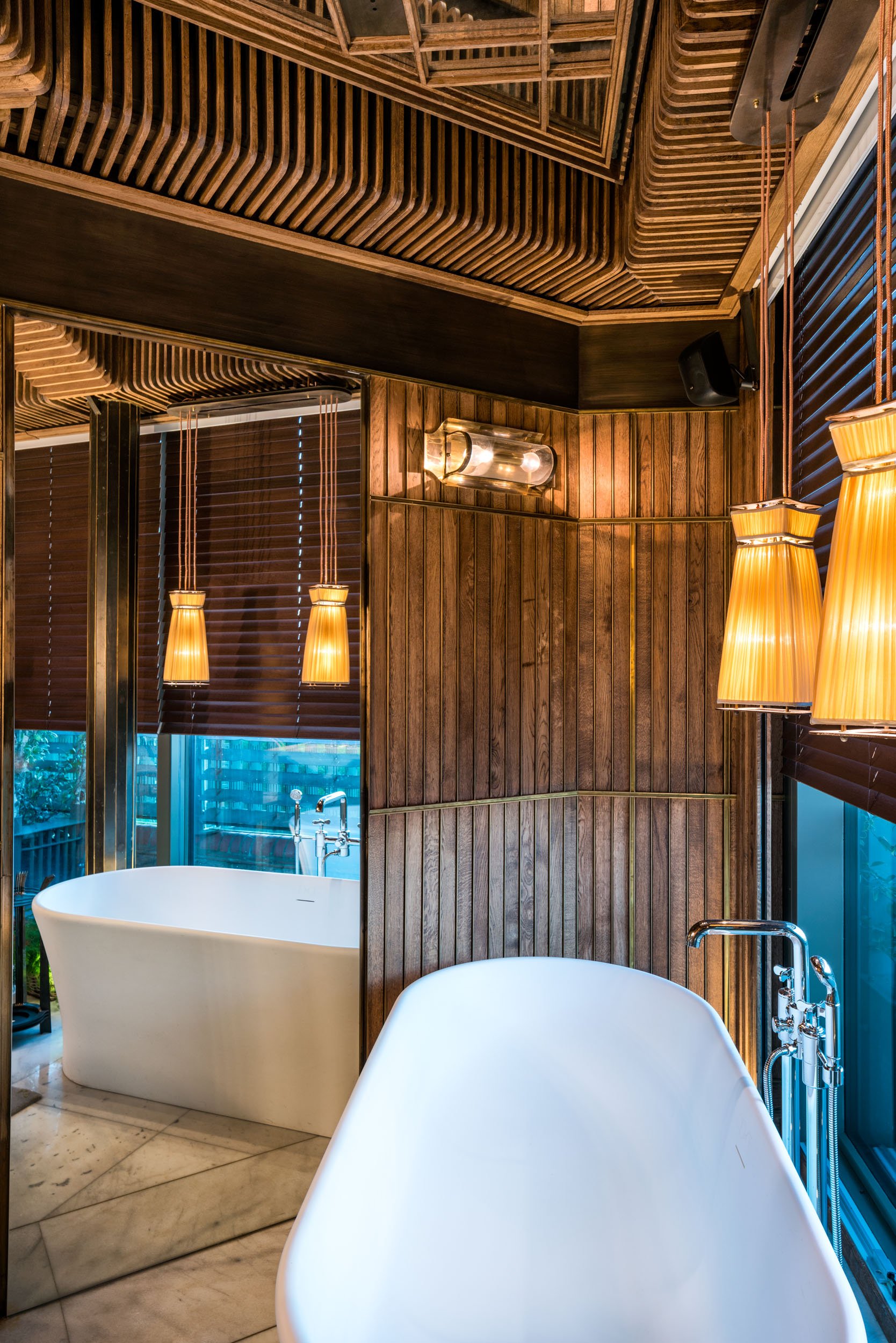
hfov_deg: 53.2
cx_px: 448
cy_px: 672
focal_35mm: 24
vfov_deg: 73.7
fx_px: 895
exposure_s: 1.3
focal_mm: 24
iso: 200
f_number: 11
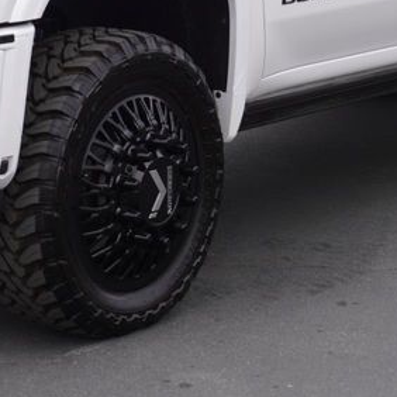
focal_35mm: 144
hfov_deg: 12.2
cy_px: 15
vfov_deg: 12.1
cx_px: 146
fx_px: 1863
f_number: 9
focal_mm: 31
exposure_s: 1/125
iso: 100
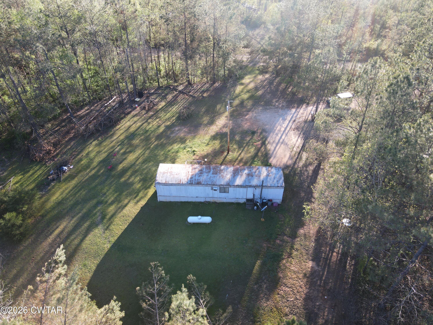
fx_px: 300
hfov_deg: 71.6
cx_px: 216
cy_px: 162
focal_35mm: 24
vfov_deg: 56.8
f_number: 2.8
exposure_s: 1/15
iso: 240
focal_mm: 4.5
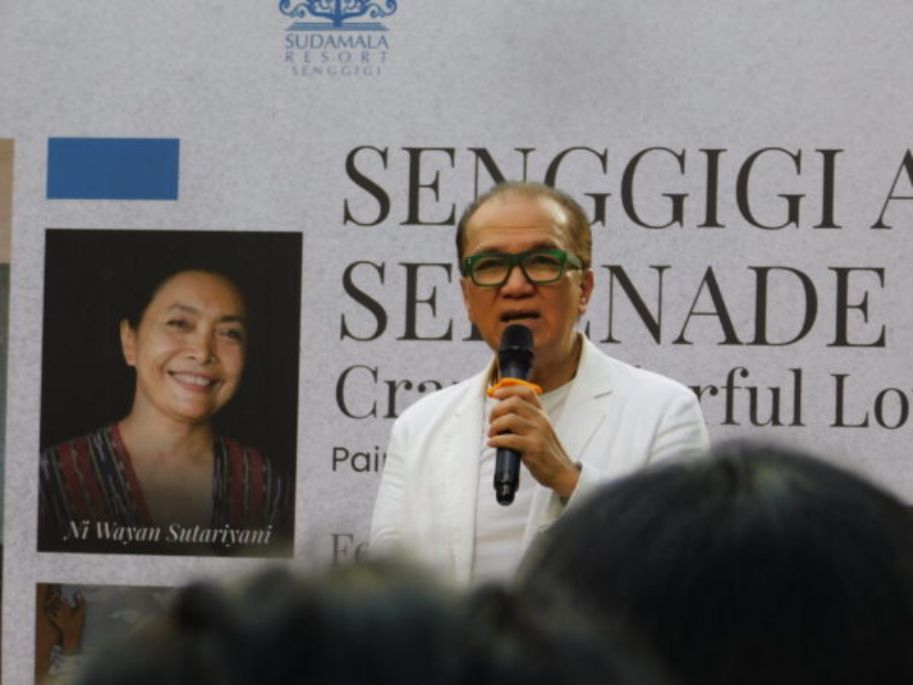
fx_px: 5328
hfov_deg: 9.8
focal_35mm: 202
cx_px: 456
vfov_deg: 7.4
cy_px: 342
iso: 125
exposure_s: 1/50
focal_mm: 35.9
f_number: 5.4
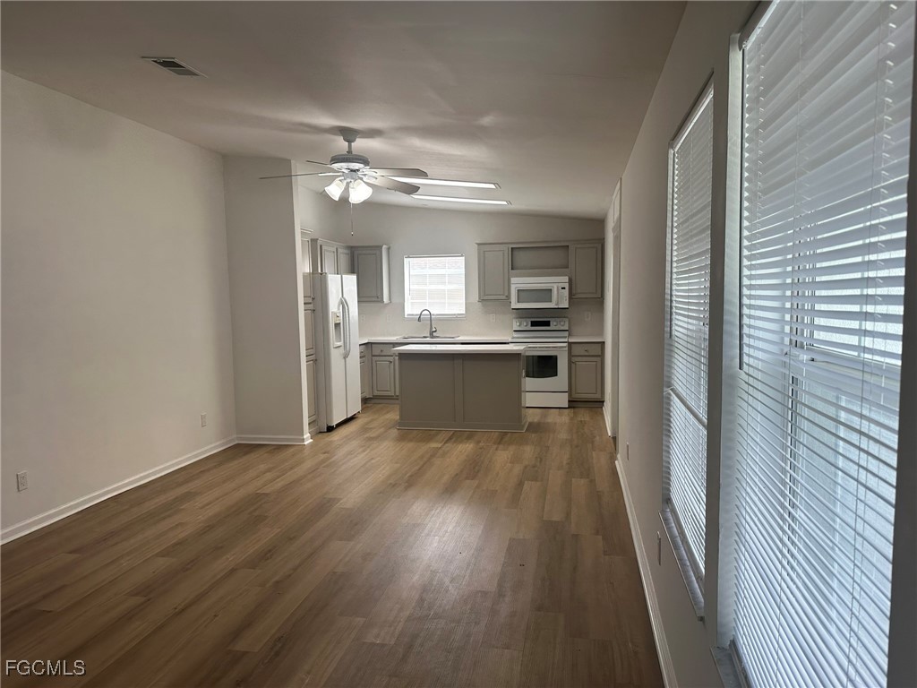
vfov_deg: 56.8
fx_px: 636
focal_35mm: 24
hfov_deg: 71.6
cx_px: 458
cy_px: 344
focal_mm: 6.86
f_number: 1.78
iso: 100
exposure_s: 1/145
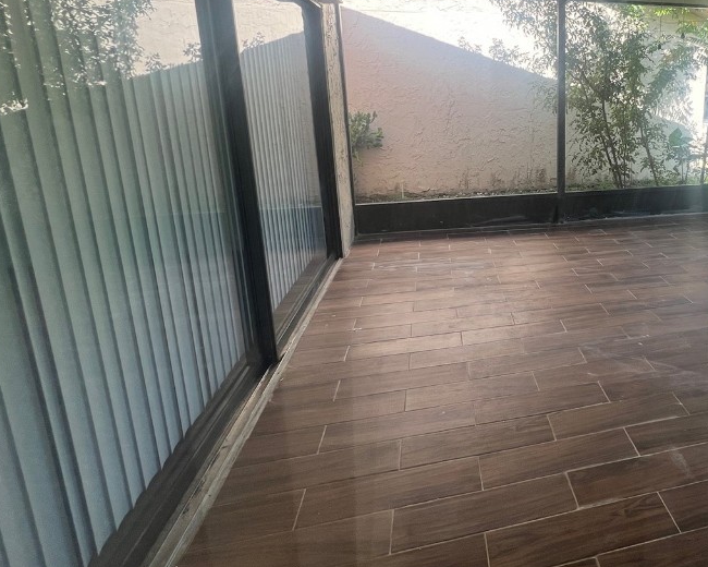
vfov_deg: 65.8
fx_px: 419
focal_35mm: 20
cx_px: 545
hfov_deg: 73.7
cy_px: 178
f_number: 1.8
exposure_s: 1/128
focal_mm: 1.57
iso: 32
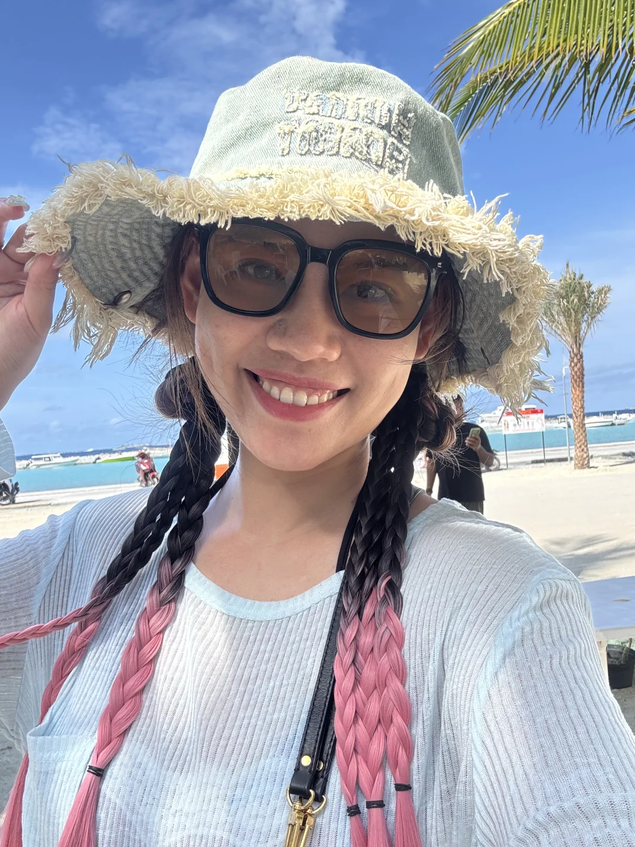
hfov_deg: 46.8
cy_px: 424
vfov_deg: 60.0
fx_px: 734
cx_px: 318
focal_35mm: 30
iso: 25
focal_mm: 2.69
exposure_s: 1/324
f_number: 1.9
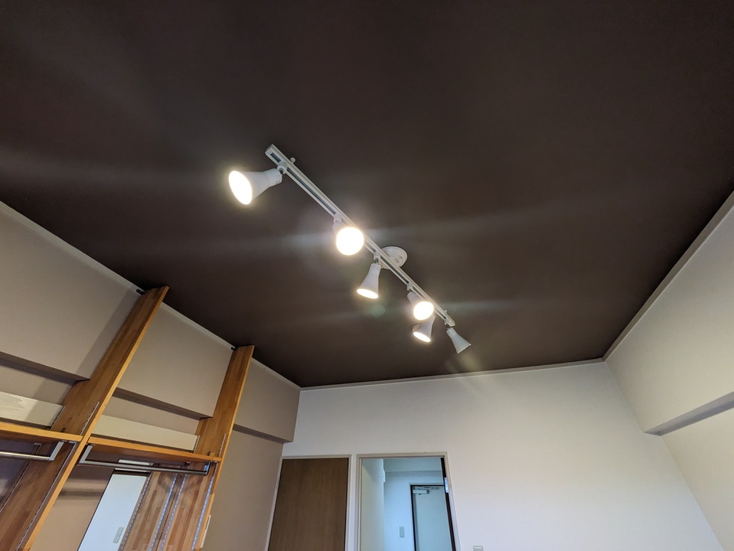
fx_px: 297
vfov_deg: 85.7
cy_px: 276
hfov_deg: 102.0
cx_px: 367
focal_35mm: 14
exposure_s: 1/40
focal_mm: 1.83
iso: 223
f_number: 2.2
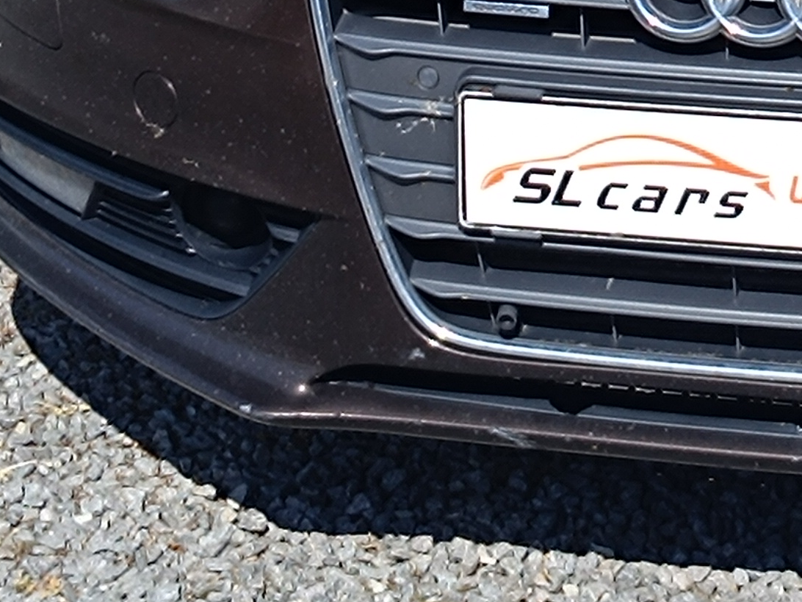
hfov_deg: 20.7
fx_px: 2085
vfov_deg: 14.8
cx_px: 900
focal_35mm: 90
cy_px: -405
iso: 53
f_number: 1.88
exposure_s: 1/1290
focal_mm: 5.59
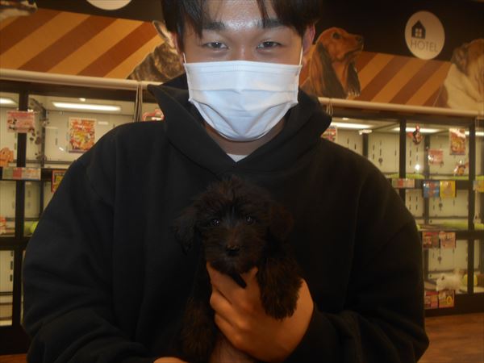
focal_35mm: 26
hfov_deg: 67.3
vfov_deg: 53.1
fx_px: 364
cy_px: 182
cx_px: 242
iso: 80
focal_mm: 4.6
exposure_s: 1/25
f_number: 3.2
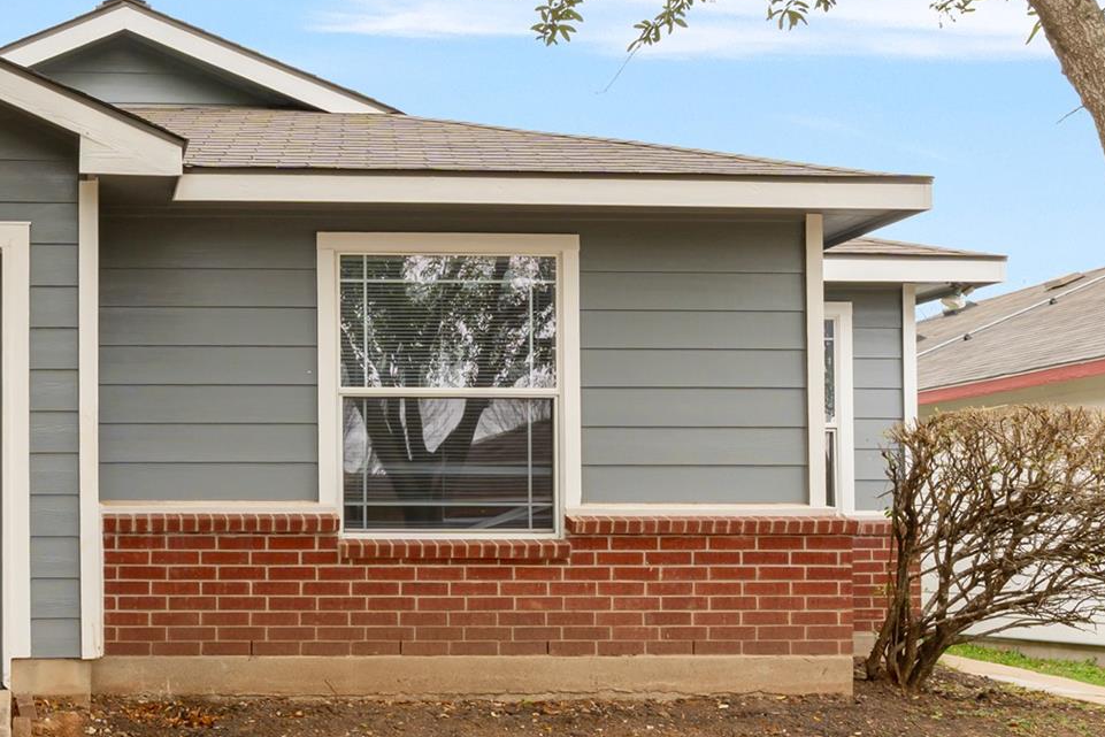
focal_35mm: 49
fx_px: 1511
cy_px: 492
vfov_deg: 27.3
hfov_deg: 37.5
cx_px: 110
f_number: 9
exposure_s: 1/30
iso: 100
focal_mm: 15.4
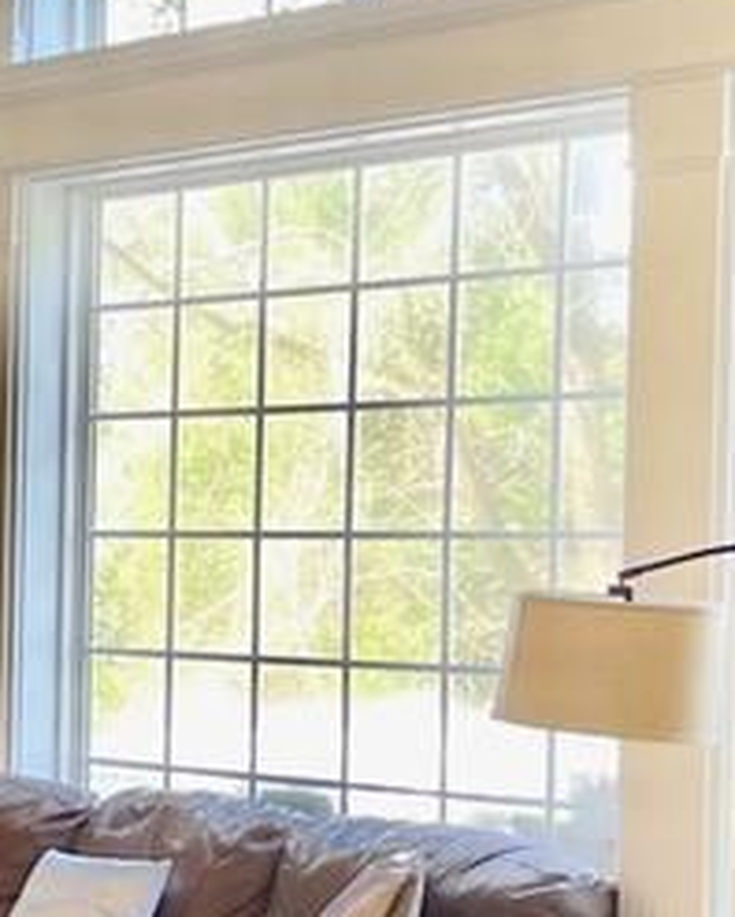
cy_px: 601
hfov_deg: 12.6
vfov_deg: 18.2
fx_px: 2852
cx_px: -802
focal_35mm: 105
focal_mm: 5.1
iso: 125
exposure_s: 1/121
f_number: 1.6
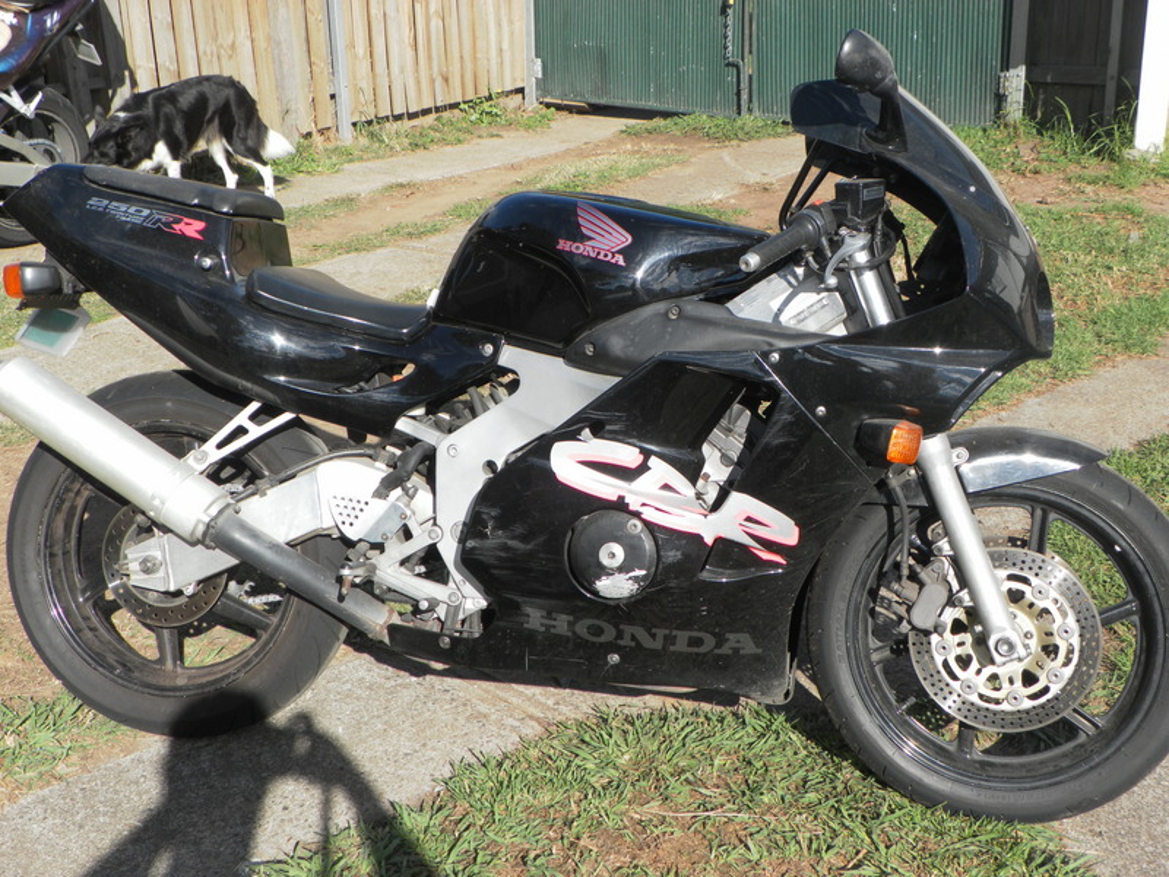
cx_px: 584
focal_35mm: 52
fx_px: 1756
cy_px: 438
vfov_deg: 28.0
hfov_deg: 36.8
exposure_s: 1/320
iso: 80
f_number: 4.5
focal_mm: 9.2
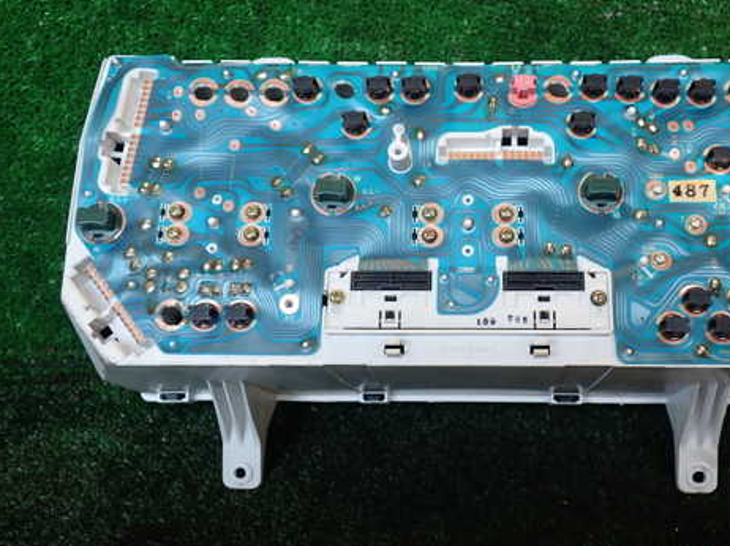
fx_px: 822
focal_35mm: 39
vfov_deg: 36.7
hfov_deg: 47.3
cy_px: 230
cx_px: 469
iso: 100
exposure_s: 1/100
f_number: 2.3
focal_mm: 5.4
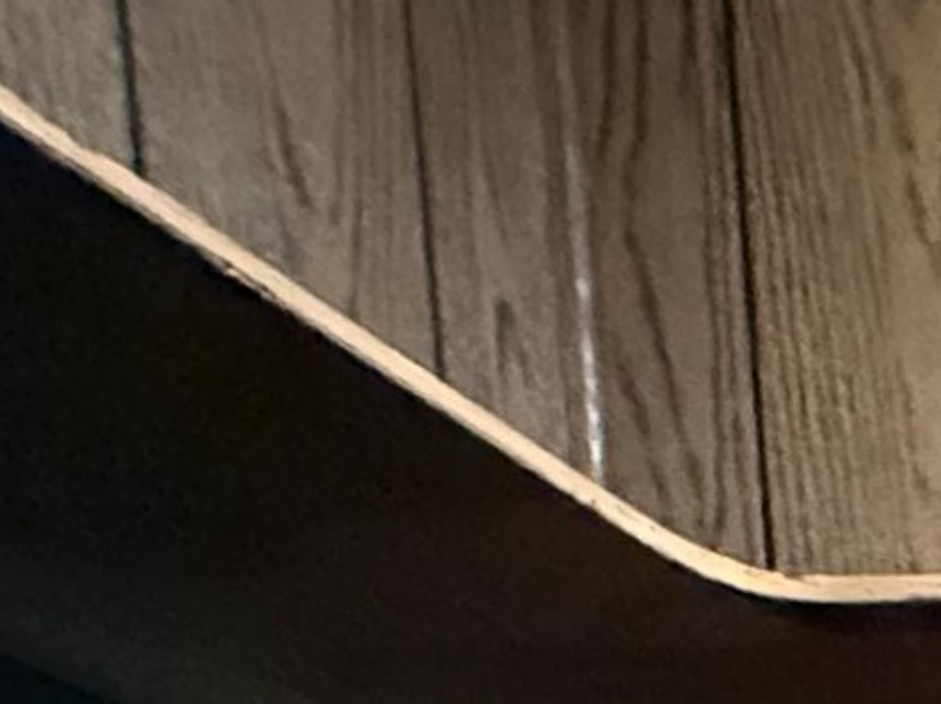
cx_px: 2417
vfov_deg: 11.2
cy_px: 2024
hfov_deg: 13.5
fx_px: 2472
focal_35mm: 91
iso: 2500
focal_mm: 2.22
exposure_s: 1/30
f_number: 2.2
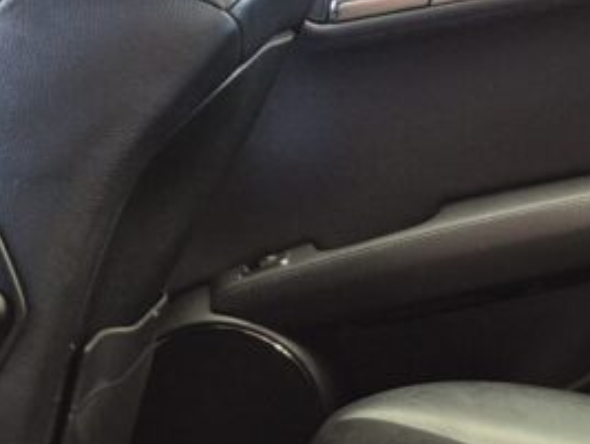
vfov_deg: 11.5
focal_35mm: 129
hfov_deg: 15.2
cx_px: 453
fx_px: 2202
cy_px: 147
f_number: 1.8
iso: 400
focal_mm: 5.4
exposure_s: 1/100
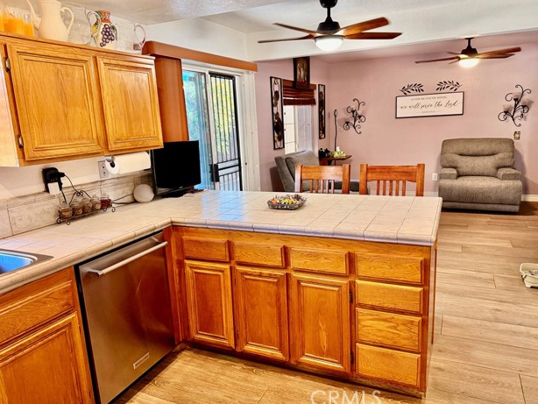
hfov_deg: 69.4
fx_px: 389
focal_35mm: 25
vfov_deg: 54.9
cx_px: 276
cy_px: 201
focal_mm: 6.76
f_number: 1.78
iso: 200
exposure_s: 1/59
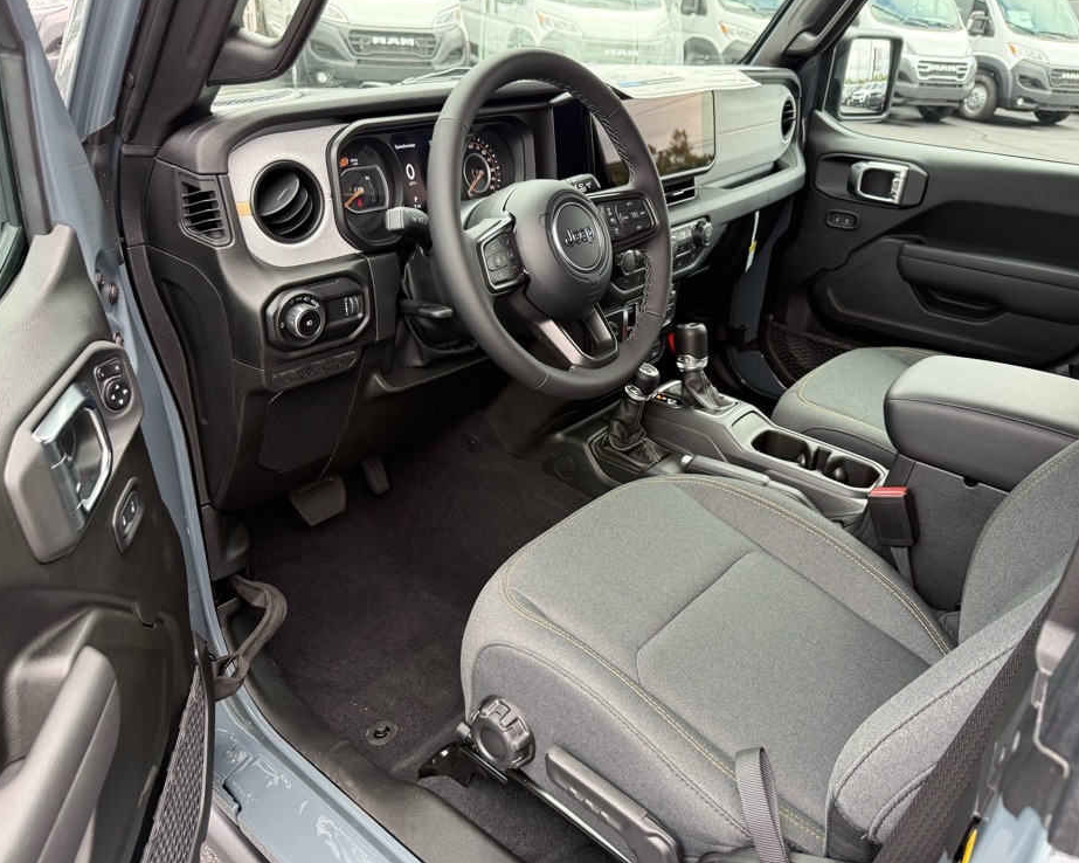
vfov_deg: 54.9
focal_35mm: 26
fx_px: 830
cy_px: 434
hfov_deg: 66.0
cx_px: 563
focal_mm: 6.76
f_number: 1.78
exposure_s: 1/160
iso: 160
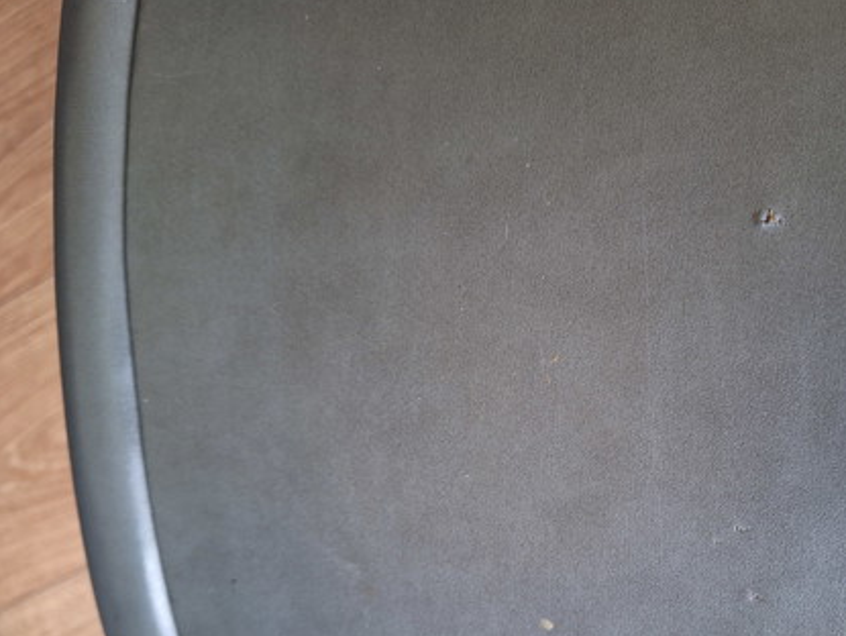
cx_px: 567
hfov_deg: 57.0
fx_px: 758
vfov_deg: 44.9
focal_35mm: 31
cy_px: 420
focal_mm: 5.54
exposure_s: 1/25
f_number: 1.8
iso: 320
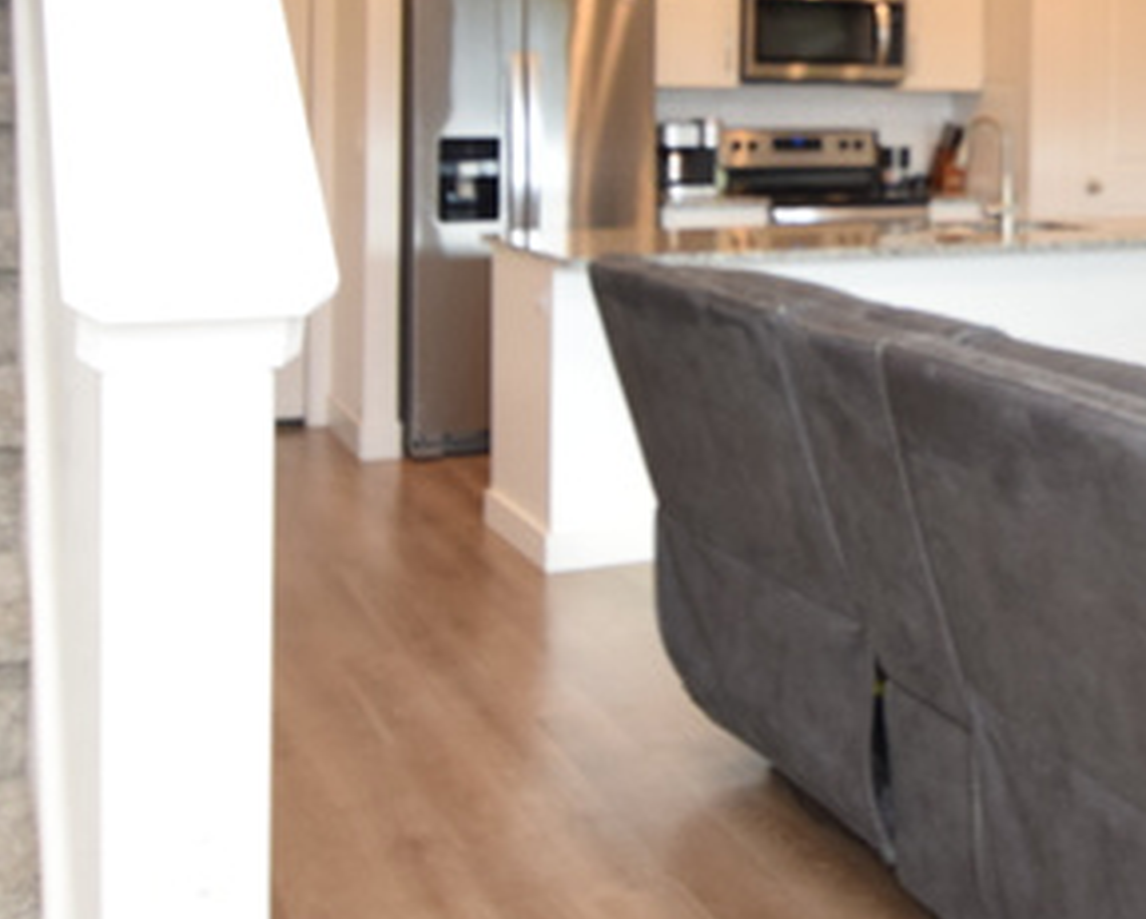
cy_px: 66
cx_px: 1031
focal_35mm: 50
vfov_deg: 28.9
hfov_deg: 35.2
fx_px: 1698
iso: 800
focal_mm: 10
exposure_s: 1/100
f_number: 5
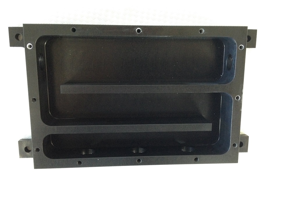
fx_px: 294
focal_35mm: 35
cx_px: 146
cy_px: 109
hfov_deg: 52.6
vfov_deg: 40.7
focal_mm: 4.28
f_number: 2.4
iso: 250
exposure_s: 1/20
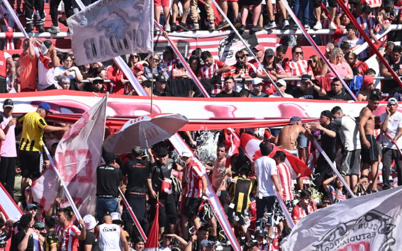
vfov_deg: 1.8
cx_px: 177
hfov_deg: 2.9
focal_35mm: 719
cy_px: 166
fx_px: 7877
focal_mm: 300
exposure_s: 1/3200
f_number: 3.5
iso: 200
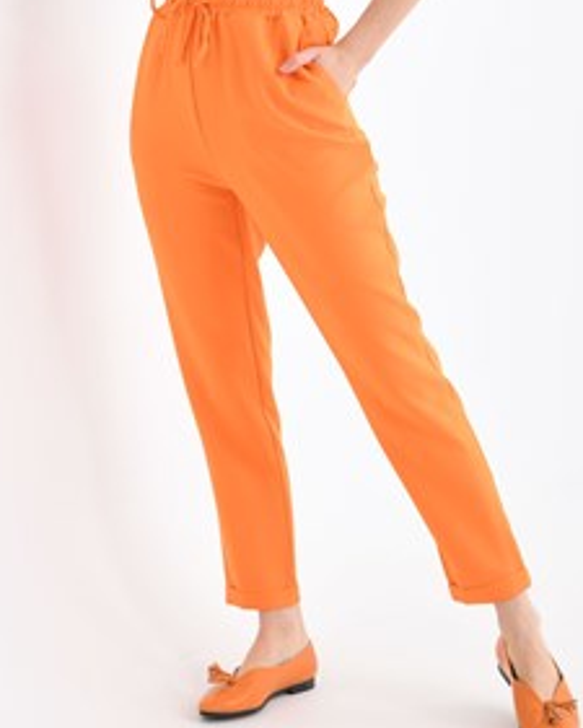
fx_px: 2134
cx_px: 257
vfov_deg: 19.2
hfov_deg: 15.6
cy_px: 184
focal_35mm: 99
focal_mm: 52
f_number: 6.3
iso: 160
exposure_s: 1/125
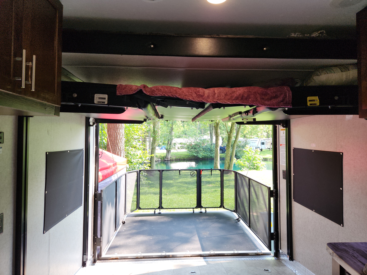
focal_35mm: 23
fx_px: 244
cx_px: 184
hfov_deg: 73.9
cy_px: 138
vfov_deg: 58.9
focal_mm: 5.4
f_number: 1.8
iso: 32
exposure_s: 1/120
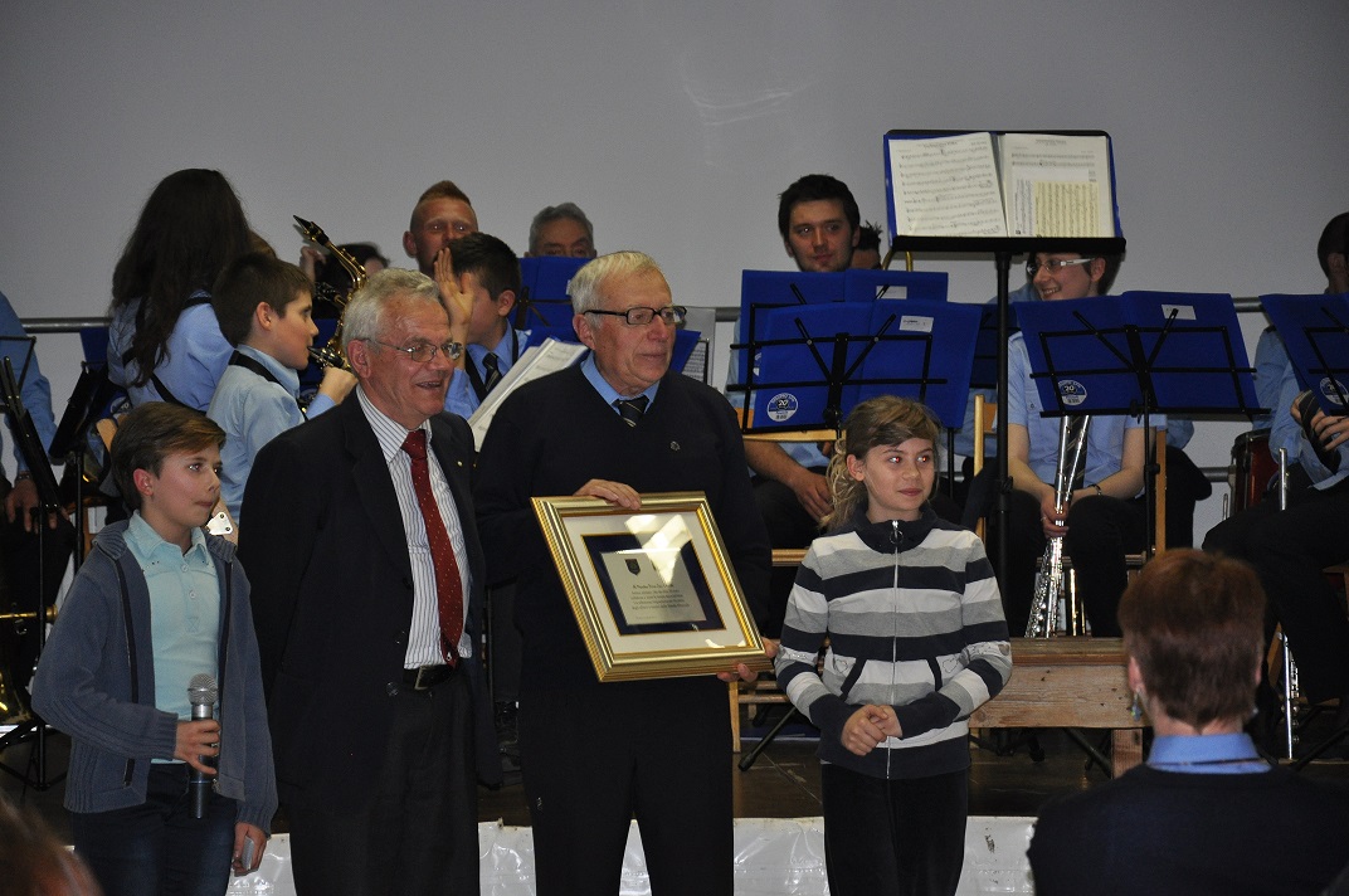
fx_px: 5895
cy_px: 448
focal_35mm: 158
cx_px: 674
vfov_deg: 8.7
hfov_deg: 13.1
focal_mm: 105
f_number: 5.6
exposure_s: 1/60
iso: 800
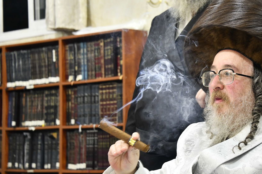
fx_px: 800
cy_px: 90
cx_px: 218
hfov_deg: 18.4
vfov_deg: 12.4
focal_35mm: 110
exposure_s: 1/125
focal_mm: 65
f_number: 5.6
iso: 1250
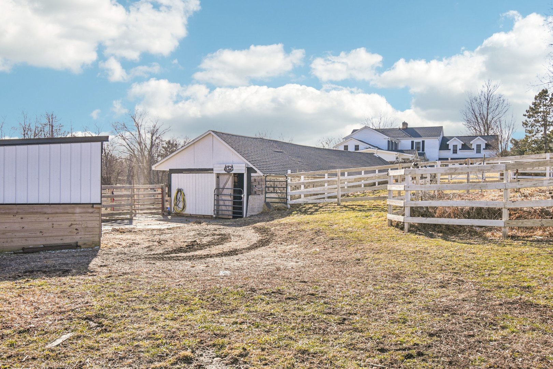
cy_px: 184
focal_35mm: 30
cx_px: 276
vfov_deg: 43.6
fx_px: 461
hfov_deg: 61.9
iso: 100
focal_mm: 20
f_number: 8
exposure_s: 1/320
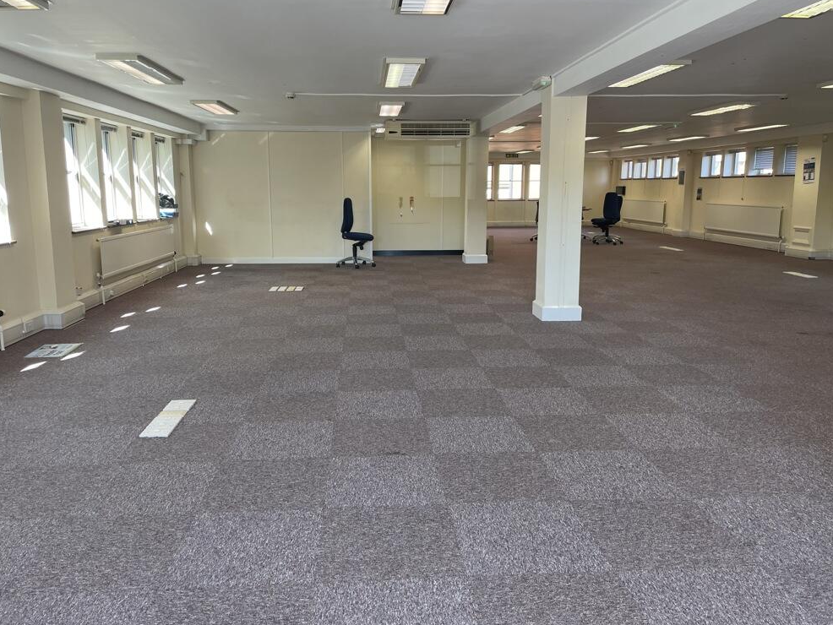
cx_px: 403
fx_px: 650
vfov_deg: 51.4
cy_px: 303
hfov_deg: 65.3
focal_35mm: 27
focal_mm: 4.2
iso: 40
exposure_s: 1/100
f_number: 1.6
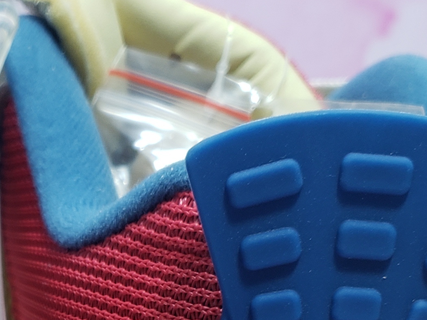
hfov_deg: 18.7
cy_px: 460
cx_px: -66
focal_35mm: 100
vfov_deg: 14.0
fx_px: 1234
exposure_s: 1/50
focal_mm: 4.3
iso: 50
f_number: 1.5
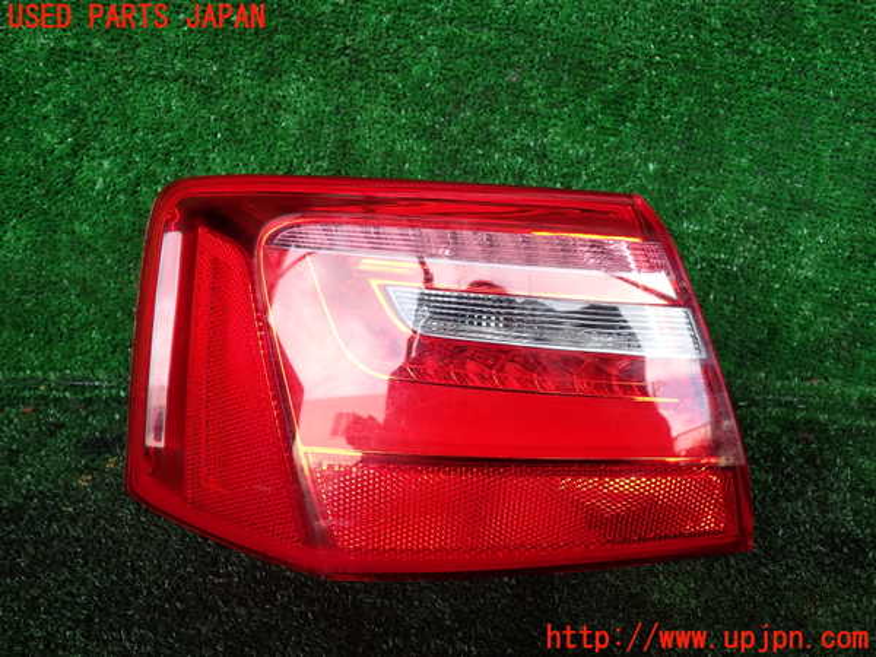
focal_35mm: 30
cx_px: 438
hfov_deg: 60.0
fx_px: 759
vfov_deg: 46.8
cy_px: 328
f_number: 2.3
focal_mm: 5.4
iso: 100
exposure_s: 1/80
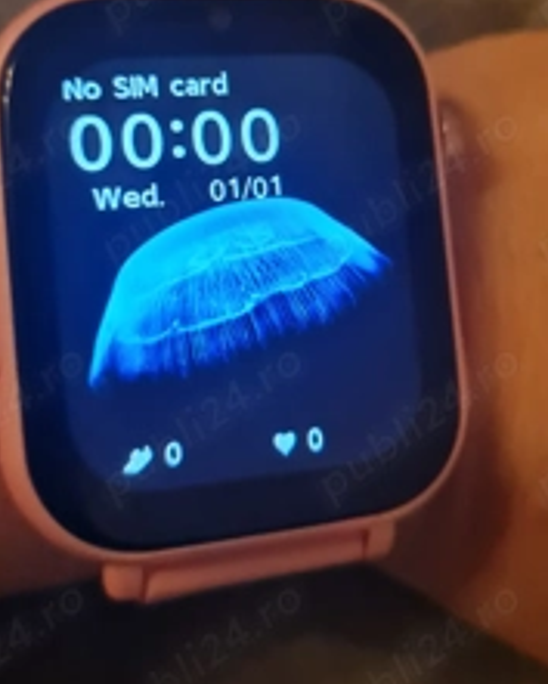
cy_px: 238
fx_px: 932
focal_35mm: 46
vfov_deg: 39.9
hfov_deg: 32.7
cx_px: 310
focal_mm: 5.4
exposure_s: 1/33
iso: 500
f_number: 1.8
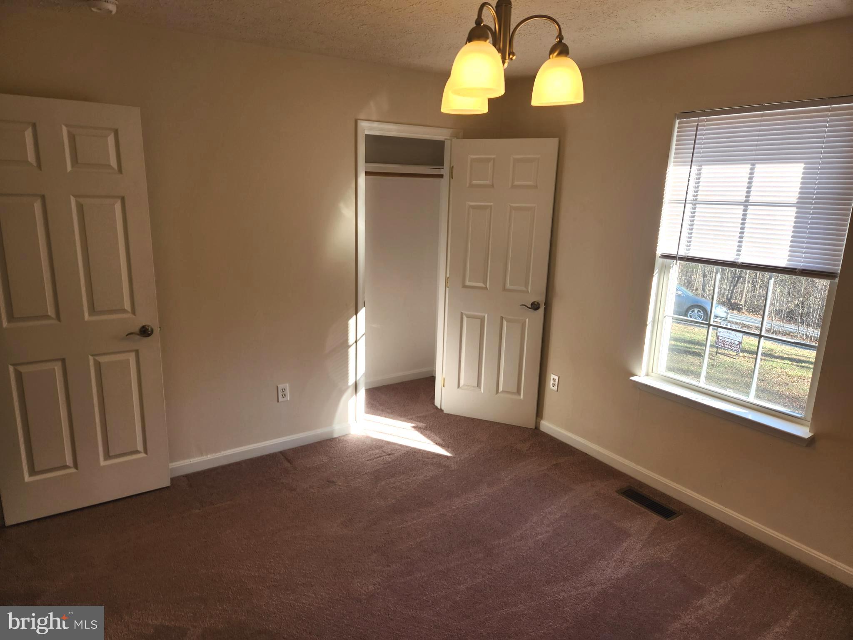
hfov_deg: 73.9
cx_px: 426
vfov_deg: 58.9
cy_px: 320
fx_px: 567
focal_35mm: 23
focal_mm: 5.4
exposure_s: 1/120
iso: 32
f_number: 1.8
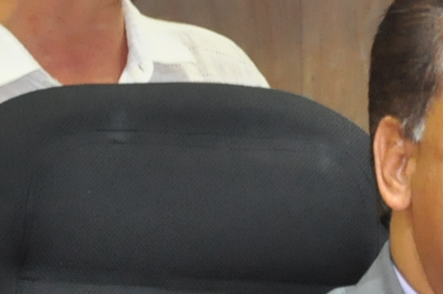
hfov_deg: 3.2
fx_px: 8051
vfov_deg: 2.1
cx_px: 366
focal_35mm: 655
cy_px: 245
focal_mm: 105
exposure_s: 1/60
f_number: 5.6
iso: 2000
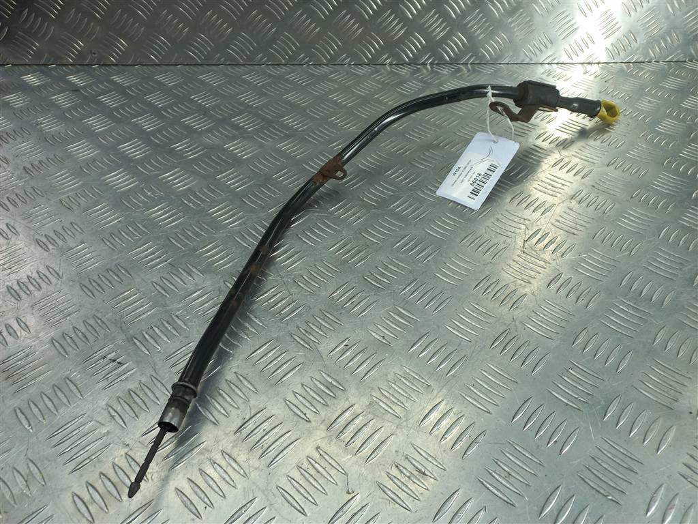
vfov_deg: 54.9
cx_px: 349
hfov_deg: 69.4
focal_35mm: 25
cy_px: 262
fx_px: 504
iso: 50
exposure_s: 1/50
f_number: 1.8
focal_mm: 4.6
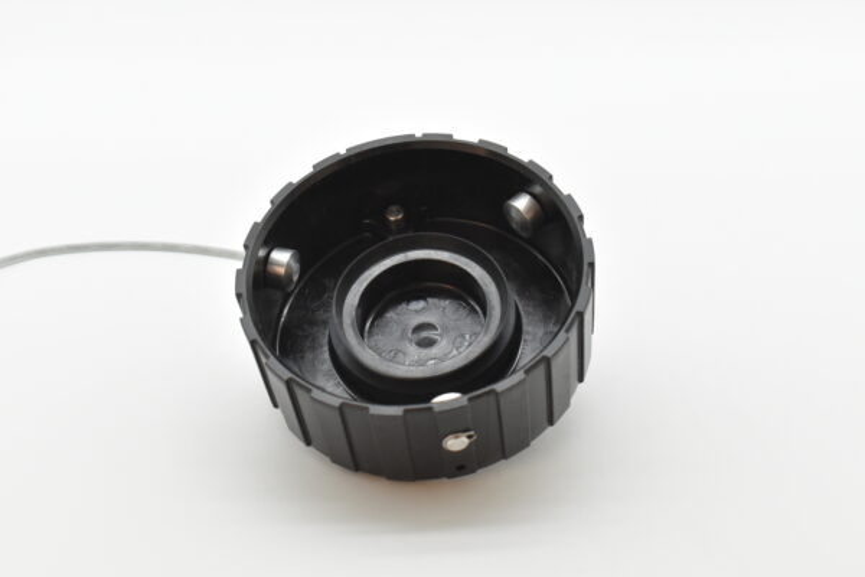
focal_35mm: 68
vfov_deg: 20.2
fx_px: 1622
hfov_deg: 29.9
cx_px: 432
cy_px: 288
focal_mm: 45
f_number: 8
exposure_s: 1/800
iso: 1600
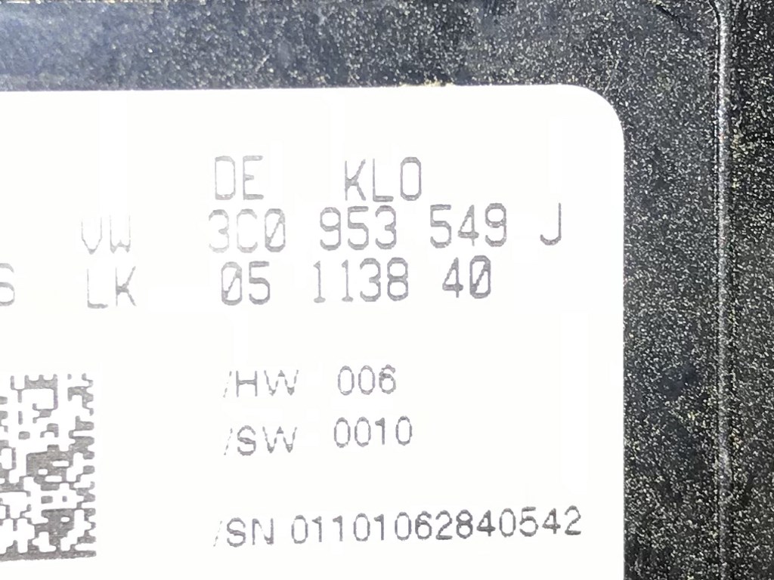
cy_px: 290
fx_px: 626
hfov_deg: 63.4
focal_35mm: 28
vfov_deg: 49.7
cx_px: 387
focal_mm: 3.99
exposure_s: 1/96
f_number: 1.8
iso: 20
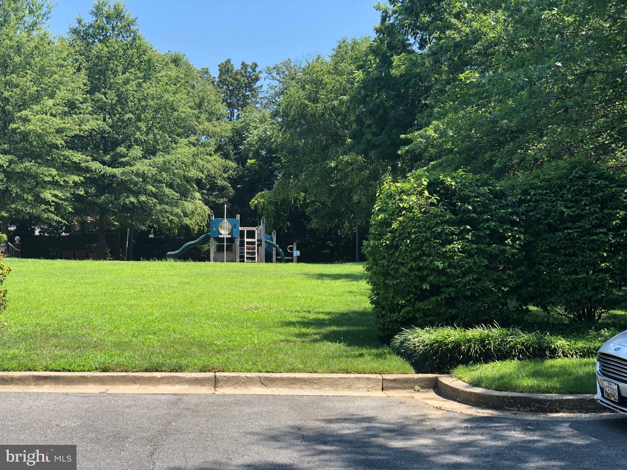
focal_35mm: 52
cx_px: 314
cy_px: 235
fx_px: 942
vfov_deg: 28.0
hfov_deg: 36.8
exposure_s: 1/292
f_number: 2.4
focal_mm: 6
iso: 16
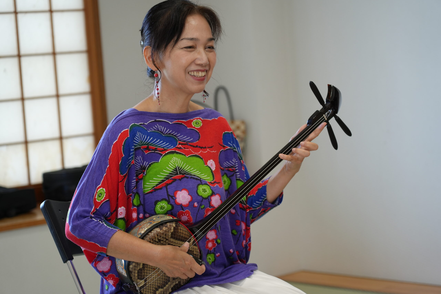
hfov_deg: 20.6
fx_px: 1213
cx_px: 220
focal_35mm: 99
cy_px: 147
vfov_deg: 13.8
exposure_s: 1/160
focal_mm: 99
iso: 640
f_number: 4
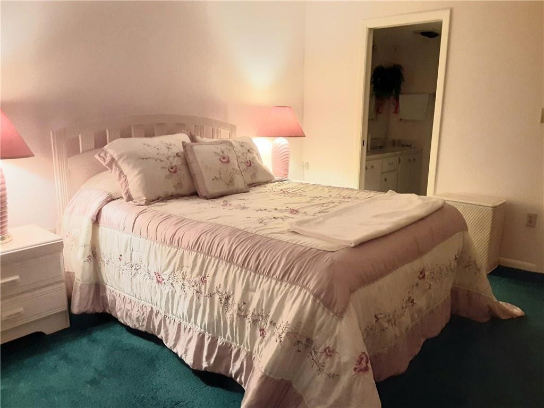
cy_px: 204
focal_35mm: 27
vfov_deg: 51.4
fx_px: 424
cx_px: 272
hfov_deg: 65.3
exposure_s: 1/30
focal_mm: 2.91
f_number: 1.9
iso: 200
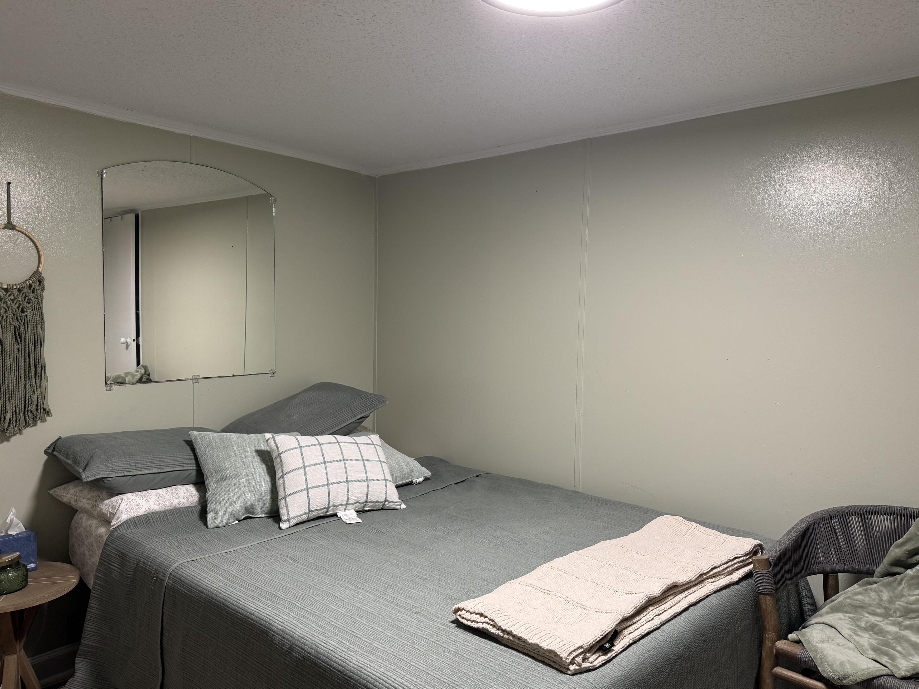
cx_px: 442
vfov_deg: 54.9
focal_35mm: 25
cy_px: 347
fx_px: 664
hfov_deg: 69.4
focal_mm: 6.76
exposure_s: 1/60
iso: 160
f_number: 1.78
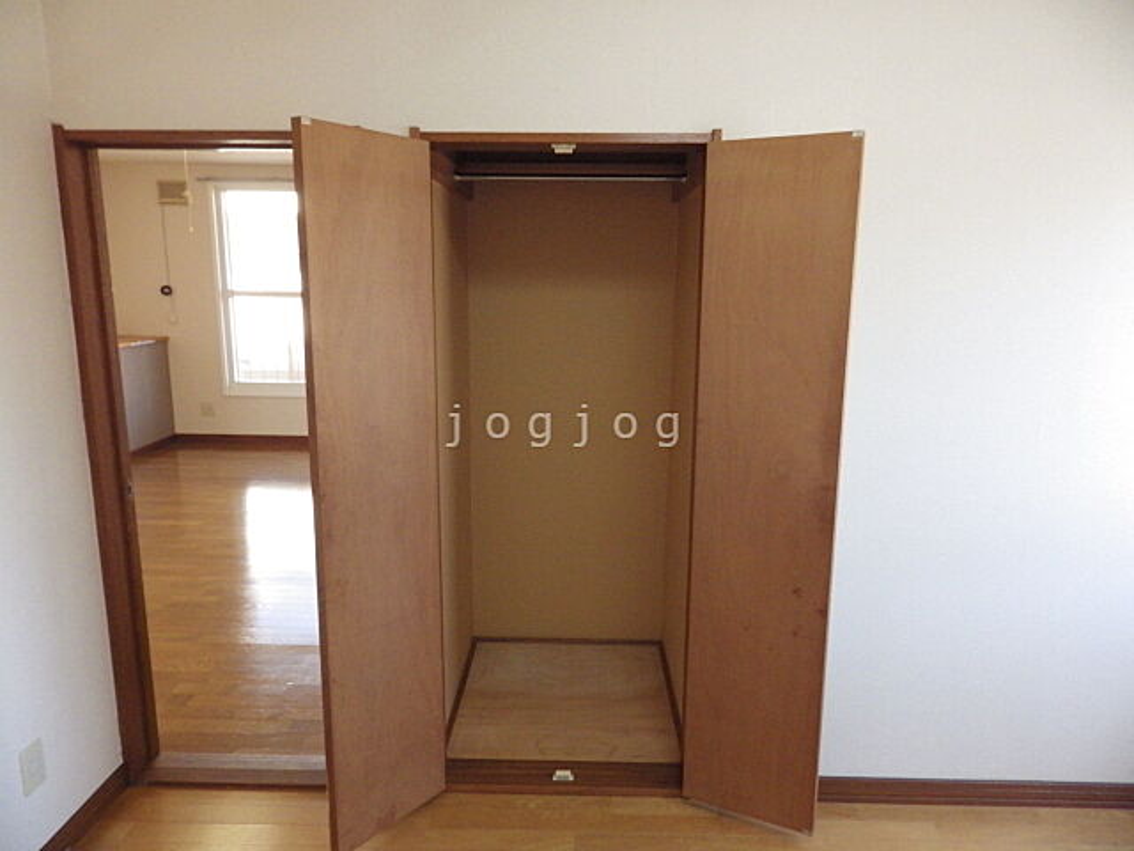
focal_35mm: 22
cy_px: 426
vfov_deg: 61.1
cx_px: 567
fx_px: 721
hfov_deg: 76.4
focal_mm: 4
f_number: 3.1
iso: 320
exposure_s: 1/100
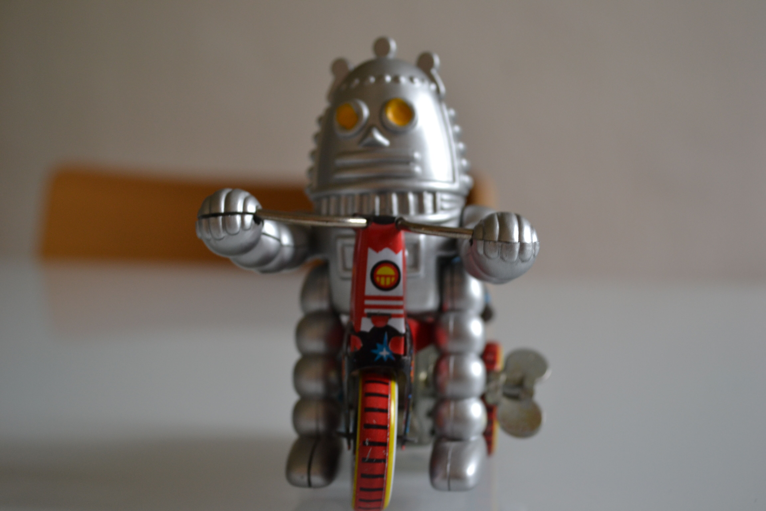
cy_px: 256
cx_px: 383
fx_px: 1021
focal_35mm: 48
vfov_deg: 28.1
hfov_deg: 41.1
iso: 400
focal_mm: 32
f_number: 4.8
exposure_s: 1/30
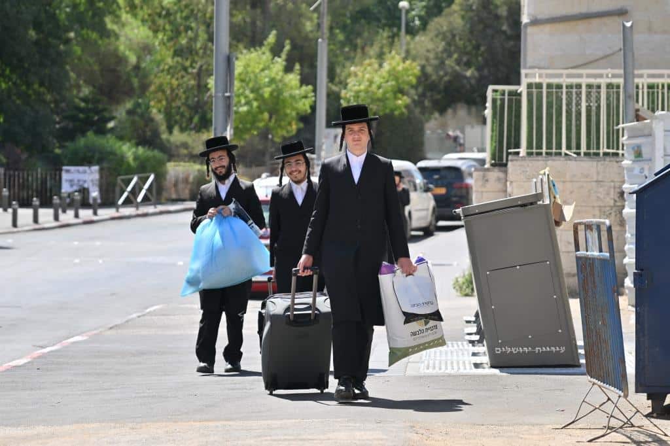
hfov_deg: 11.4
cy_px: 223
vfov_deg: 7.6
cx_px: 335
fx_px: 3349
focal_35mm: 180
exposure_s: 1/1250
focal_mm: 120
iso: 80
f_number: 4
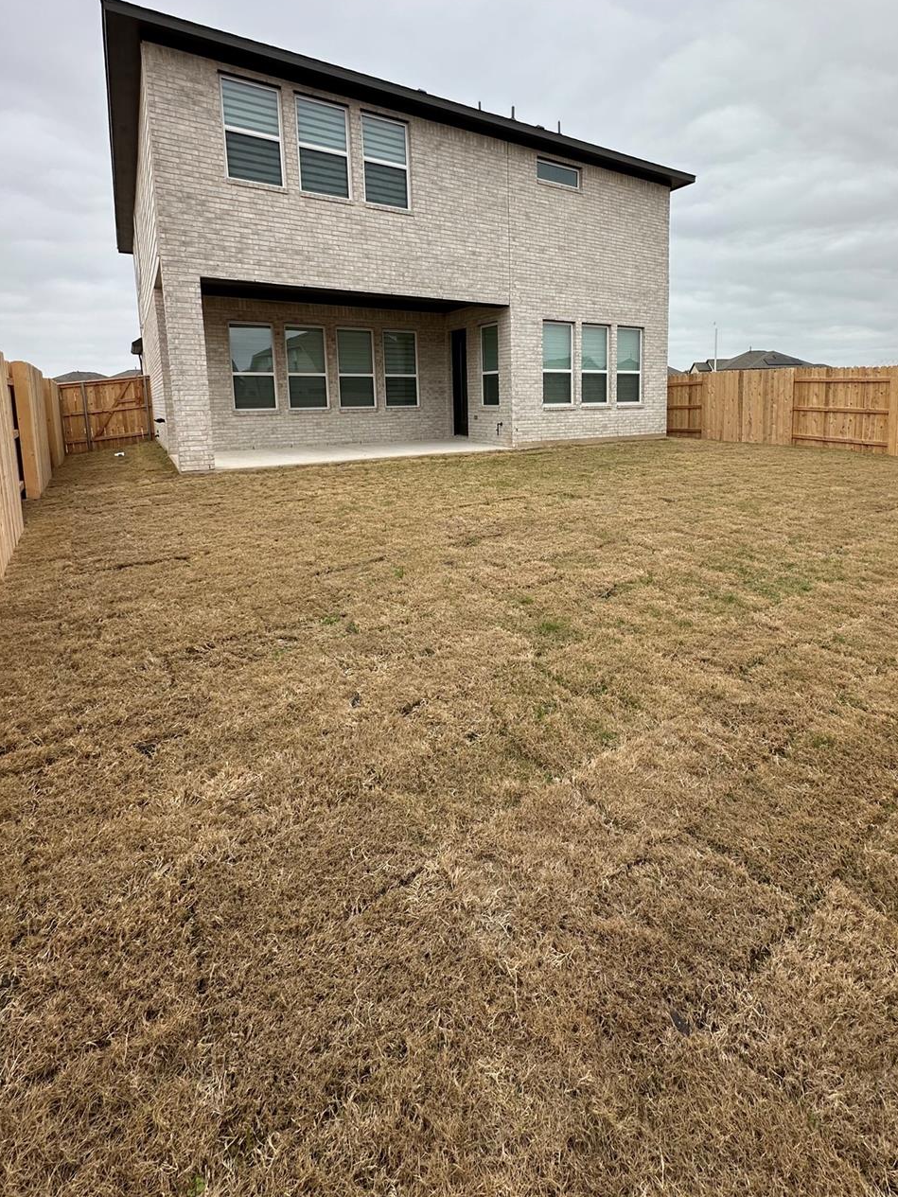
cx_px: 526
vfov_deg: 89.7
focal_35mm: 17
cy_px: 471
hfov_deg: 74.1
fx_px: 588
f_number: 2.2
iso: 50
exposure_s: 1/1350
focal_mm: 2.22
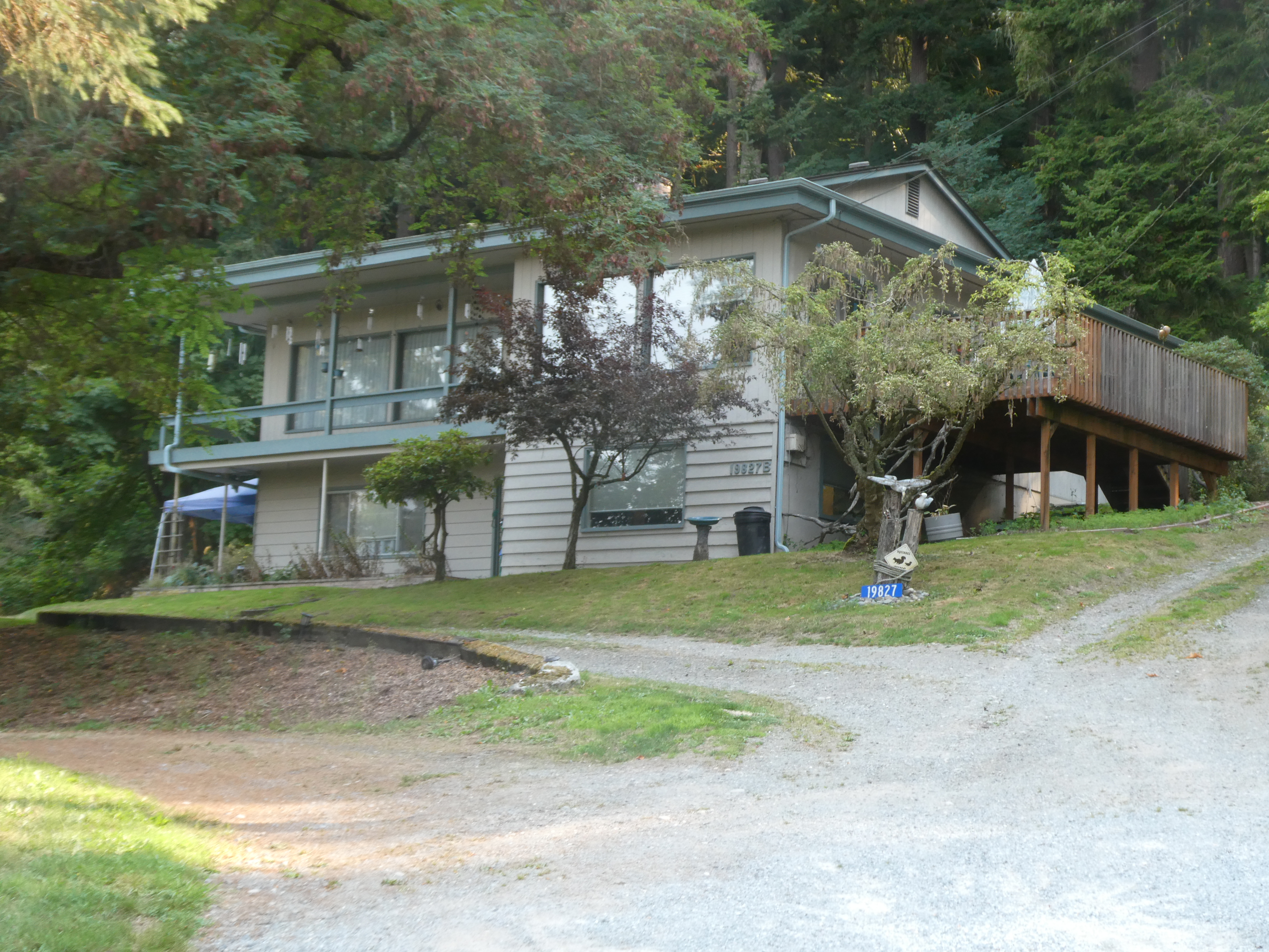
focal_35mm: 61
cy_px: 476
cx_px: 634
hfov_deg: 31.7
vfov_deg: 24.0
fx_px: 2236
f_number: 4.3
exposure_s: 1/80
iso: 160
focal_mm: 10.9
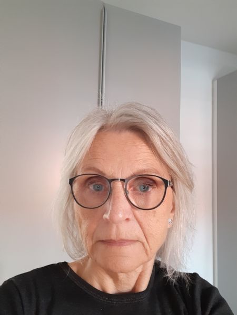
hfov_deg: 45.4
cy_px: 158
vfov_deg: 58.4
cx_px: 118
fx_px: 283
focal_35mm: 31
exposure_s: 1/25
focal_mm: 3.75
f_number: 2
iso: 250
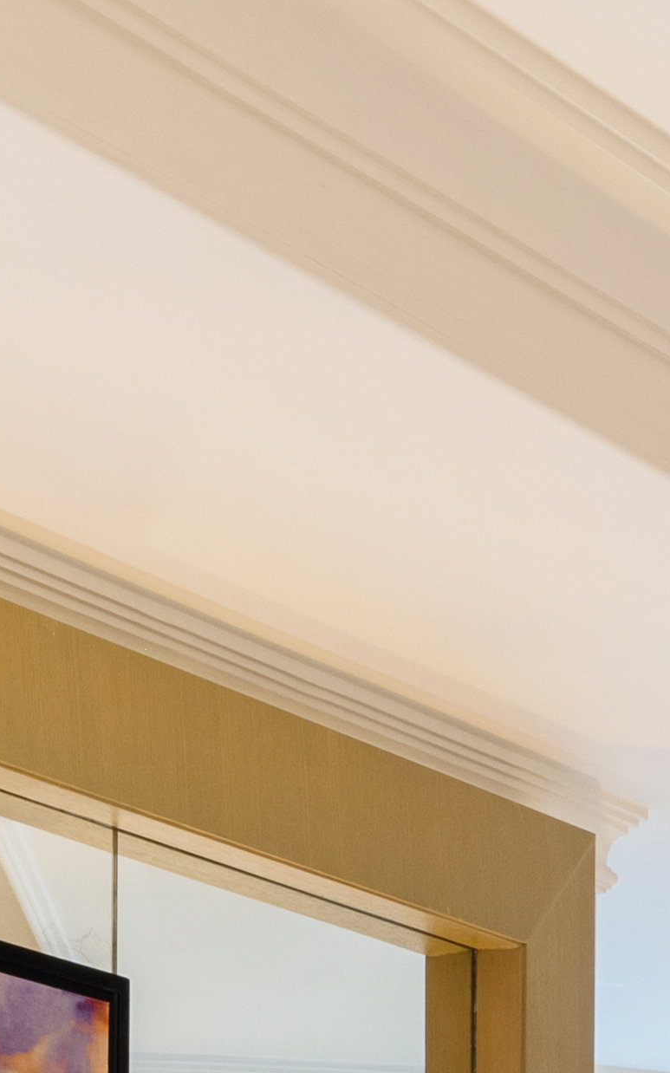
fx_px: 3976
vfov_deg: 13.9
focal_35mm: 136
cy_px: 1871
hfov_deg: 9.1
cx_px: 1338
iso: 100
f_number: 11
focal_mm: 20
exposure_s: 4
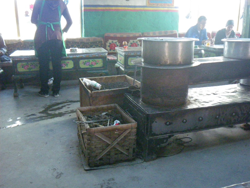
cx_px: 125
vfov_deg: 41.8
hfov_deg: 54.0
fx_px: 246
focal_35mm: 34
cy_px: 94
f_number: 3.8
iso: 800
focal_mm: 6.1
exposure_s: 1/20
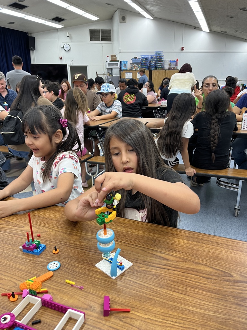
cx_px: 124
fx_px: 247
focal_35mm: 26
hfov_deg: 53.1
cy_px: 165
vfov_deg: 67.3
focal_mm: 5.1
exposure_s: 1/60
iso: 160
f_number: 1.6
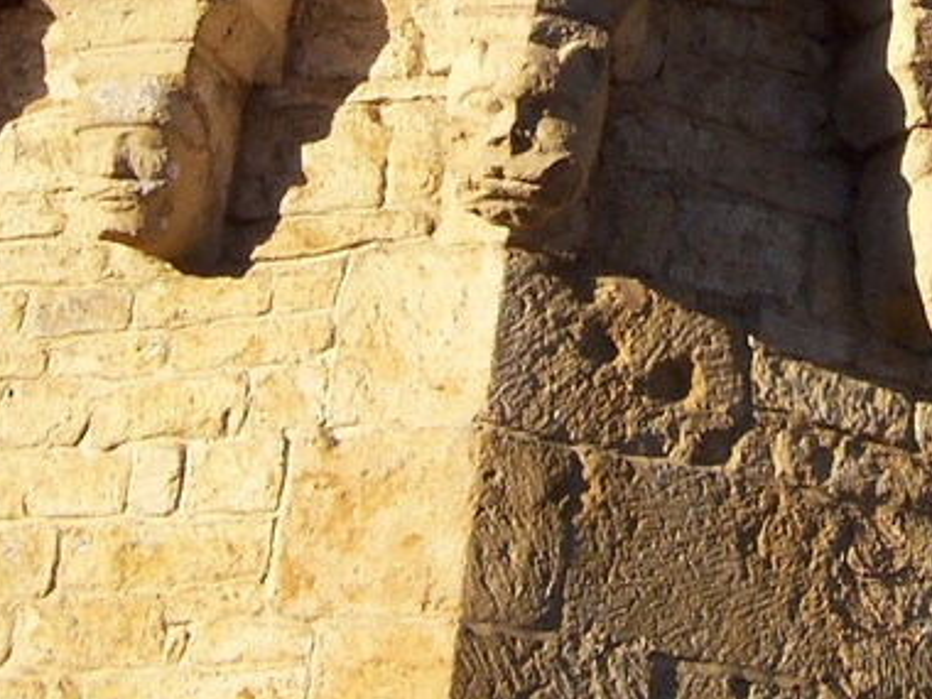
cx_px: 863
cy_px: -240
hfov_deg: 19.8
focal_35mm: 97
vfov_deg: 14.5
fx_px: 2612
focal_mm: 5.6
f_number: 4
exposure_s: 1/250
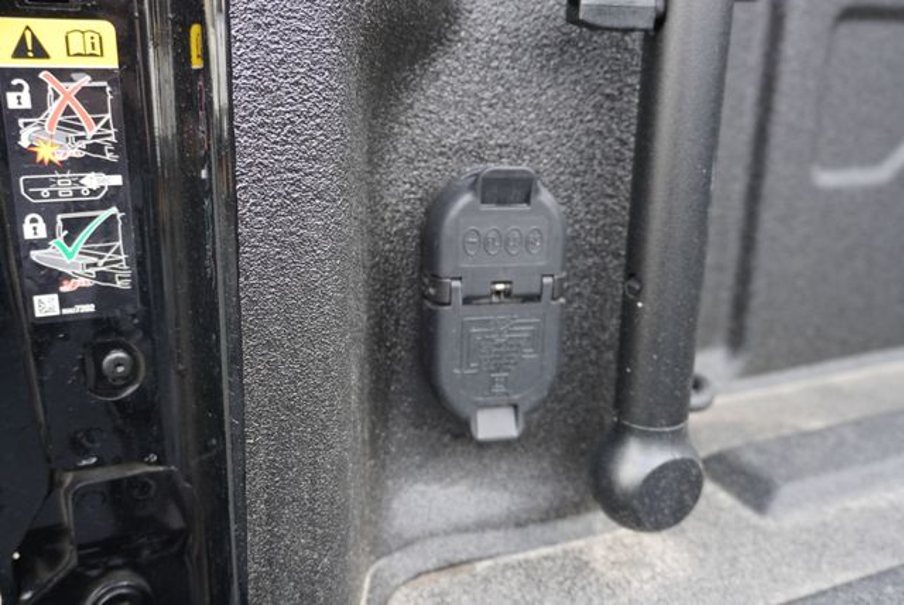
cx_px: 452
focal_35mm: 33
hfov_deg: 57.2
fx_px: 829
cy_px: 302
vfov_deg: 40.0
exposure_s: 1/60
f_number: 4
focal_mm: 22
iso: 320
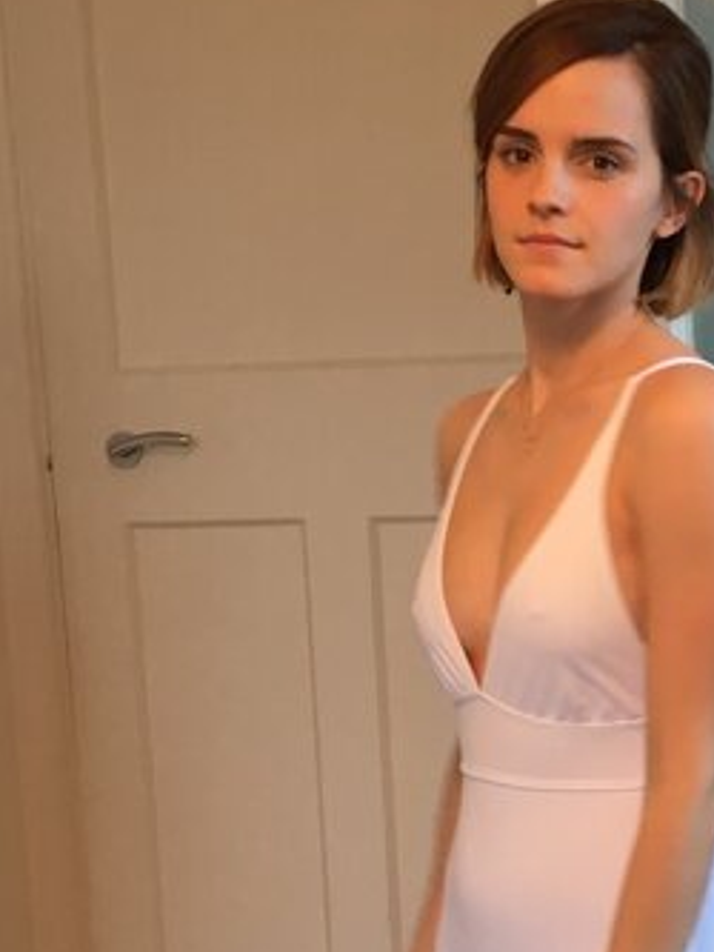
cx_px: 605
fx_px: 2584
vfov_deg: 20.5
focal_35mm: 94
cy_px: 818
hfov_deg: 15.6
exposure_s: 1/33
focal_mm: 4.15
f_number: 2.2
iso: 64
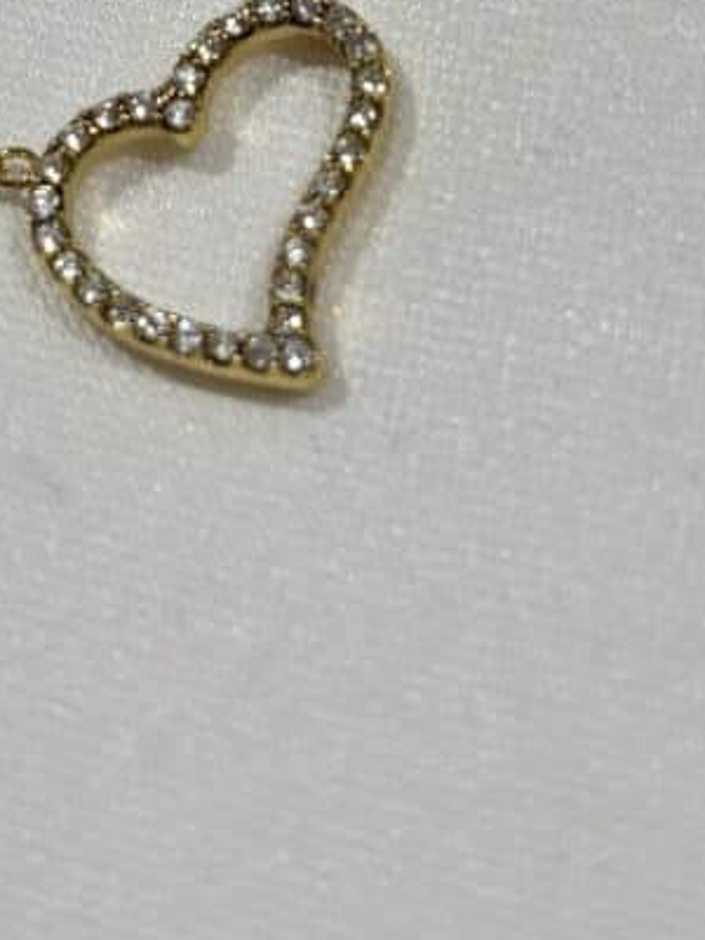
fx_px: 3612
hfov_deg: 11.1
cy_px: -223
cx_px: 289
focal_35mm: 133
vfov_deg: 14.3
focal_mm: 5.96
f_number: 1.6
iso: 32
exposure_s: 1/337
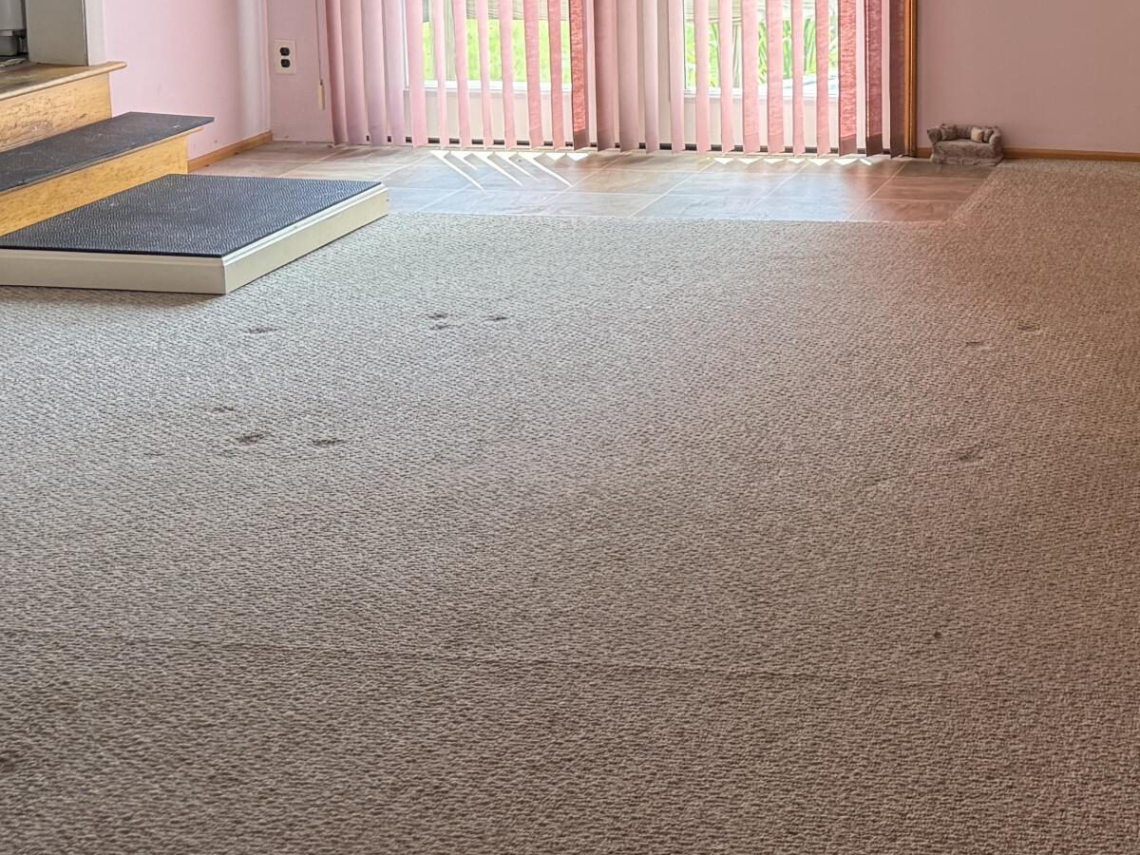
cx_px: 1197
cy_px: -12
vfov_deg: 23.3
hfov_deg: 29.6
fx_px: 1976
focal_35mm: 60
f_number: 1.78
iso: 160
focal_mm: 6.76
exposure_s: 1/237
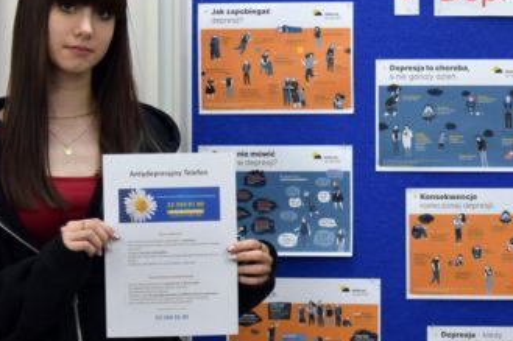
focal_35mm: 105
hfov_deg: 19.1
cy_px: 201
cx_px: 463
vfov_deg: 13.0
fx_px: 1495
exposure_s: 1/60
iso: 400
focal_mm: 30
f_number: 4.2
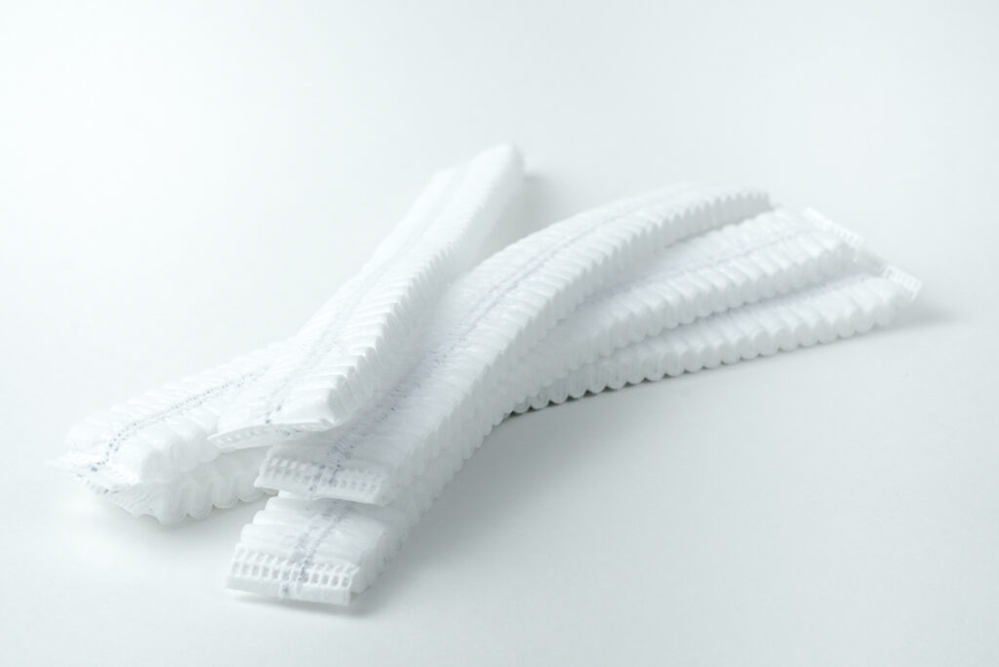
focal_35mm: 73
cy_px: 334
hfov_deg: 27.7
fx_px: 2026
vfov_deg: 18.7
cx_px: 500
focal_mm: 49
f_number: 11
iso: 400
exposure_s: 1/125
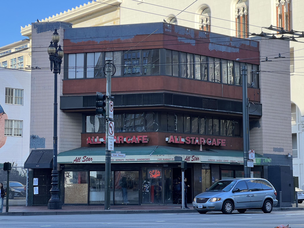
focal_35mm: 77
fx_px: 676
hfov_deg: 25.3
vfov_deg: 19.1
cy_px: 114
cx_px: 152
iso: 32
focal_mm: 9
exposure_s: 1/176
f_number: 2.8
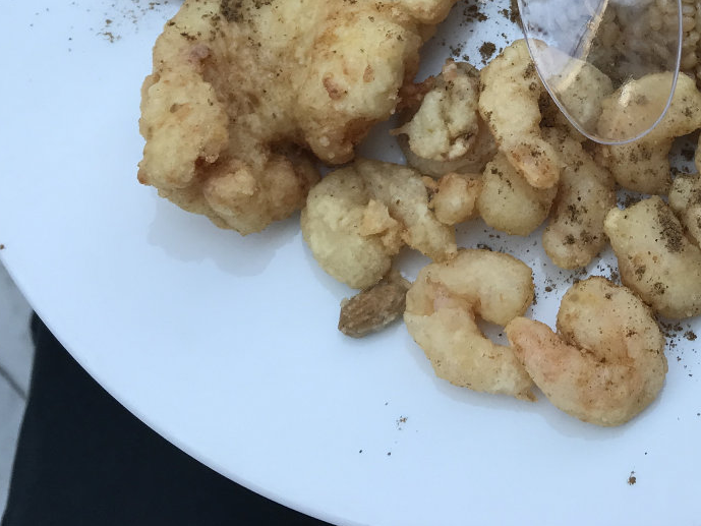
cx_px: 530
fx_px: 1317
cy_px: -66
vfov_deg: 21.3
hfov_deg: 29.3
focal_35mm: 65
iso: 20
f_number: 1.8
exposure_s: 1/411
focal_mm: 3.99
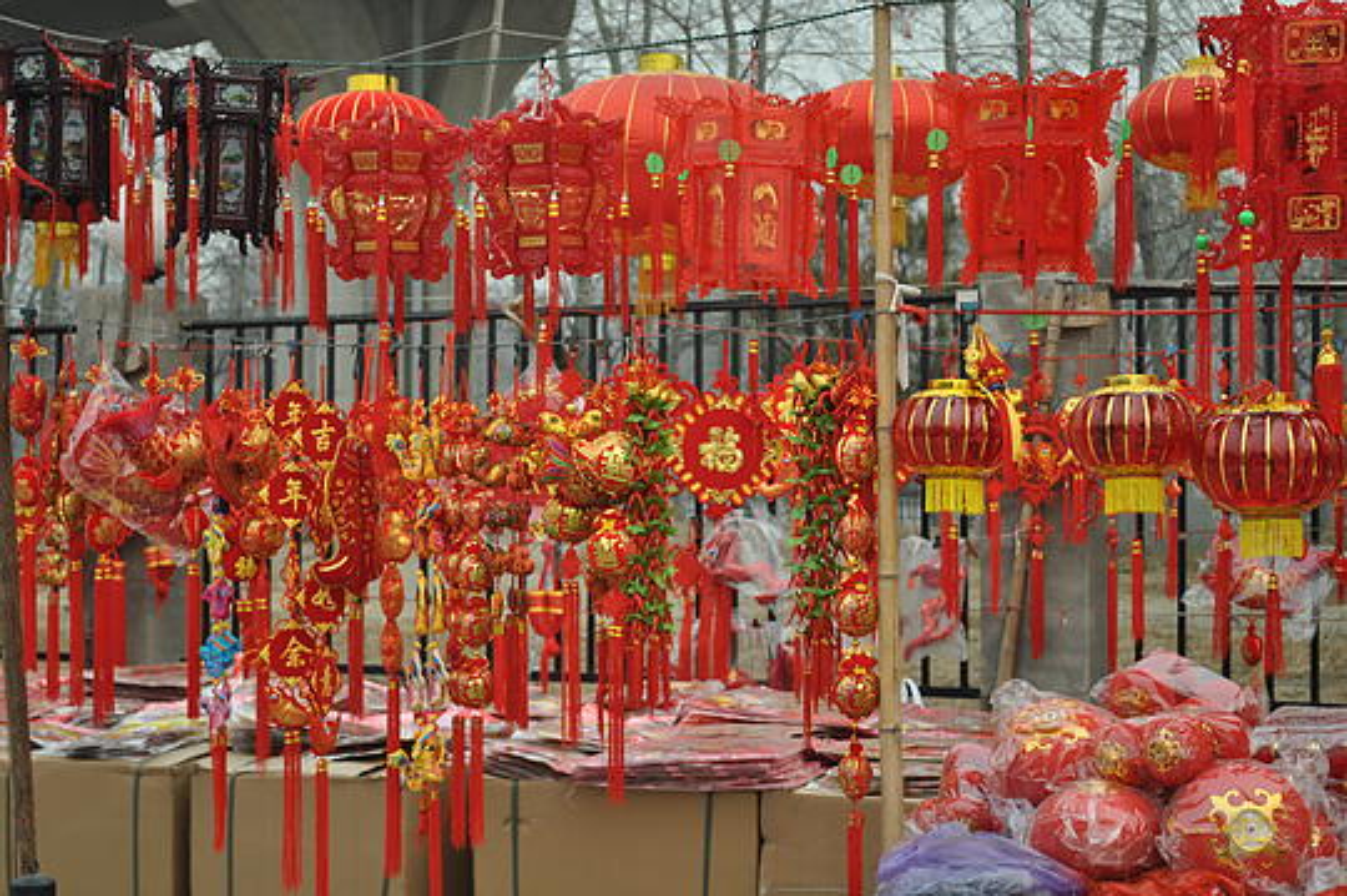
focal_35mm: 66
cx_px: 674
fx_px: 2467
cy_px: 448
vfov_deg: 20.6
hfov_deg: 30.5
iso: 200
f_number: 5.6
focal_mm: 44
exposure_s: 1/125
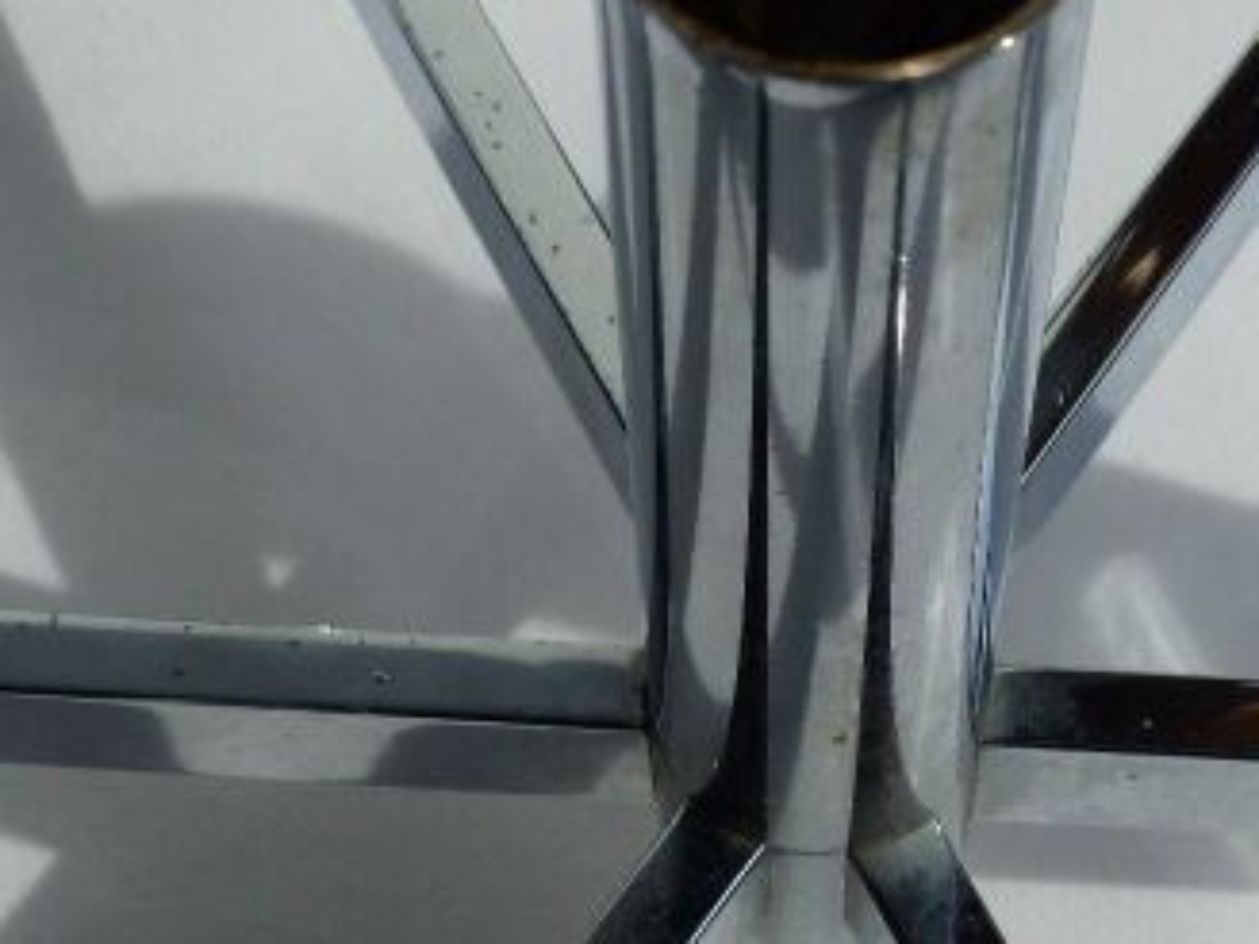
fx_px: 2910
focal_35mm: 80
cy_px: 645
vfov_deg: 18.4
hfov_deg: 24.3
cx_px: 860
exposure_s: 1/1000
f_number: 4
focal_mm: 7.4
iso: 100
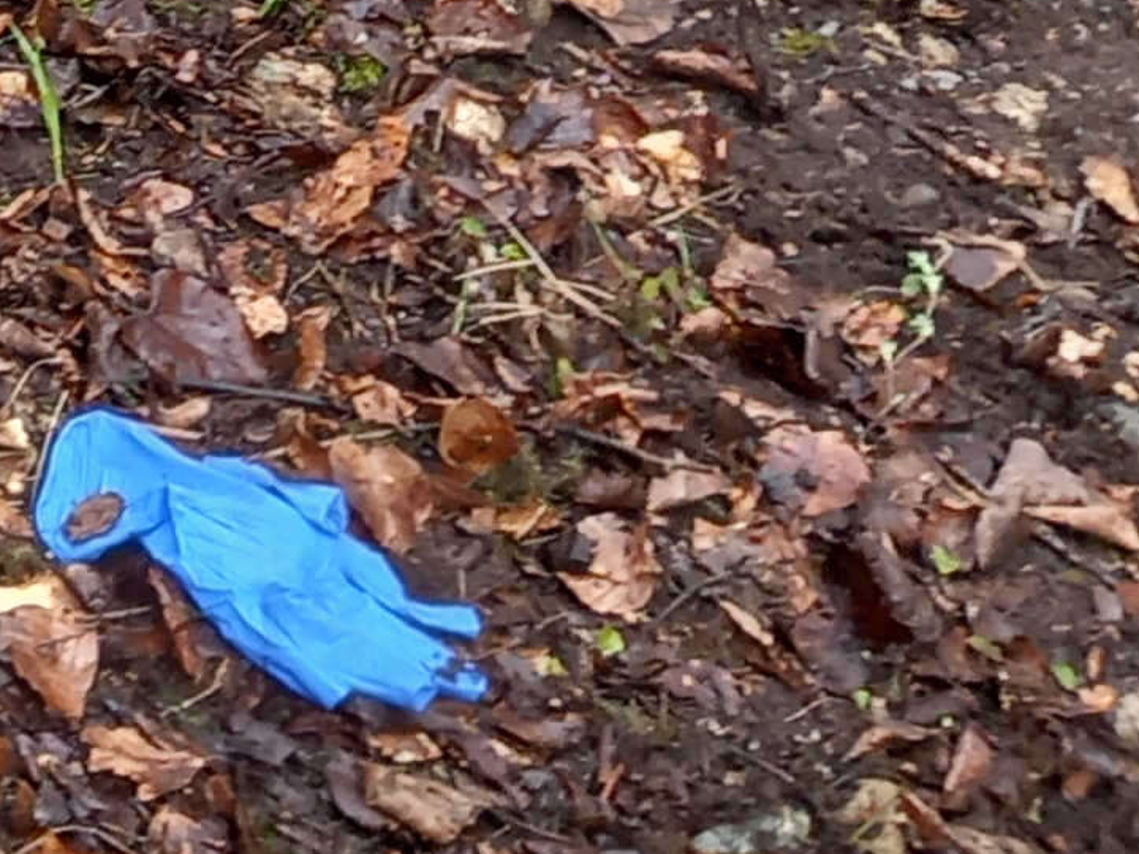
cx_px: -1710
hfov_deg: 10.7
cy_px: -1298
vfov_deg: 8.7
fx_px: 5034
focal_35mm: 153
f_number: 1.8
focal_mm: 4
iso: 25
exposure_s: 1/50
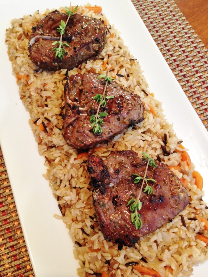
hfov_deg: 42.9
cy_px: 138
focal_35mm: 33
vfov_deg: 55.4
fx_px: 264
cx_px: 104
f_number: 2.4
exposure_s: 1/20
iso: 160
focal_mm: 4.12
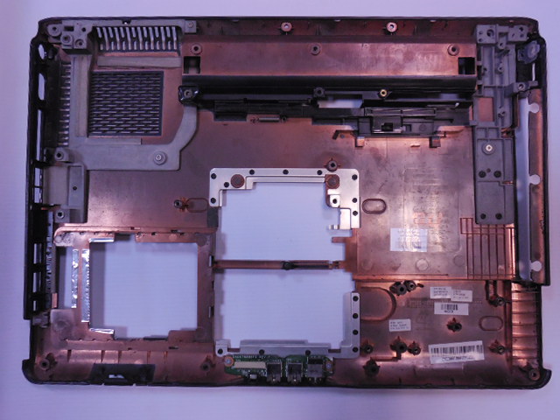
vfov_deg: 46.8
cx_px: 280
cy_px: 210
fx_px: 485
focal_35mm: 30
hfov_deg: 60.0
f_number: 3.8
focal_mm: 5.3
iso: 800
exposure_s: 1/125
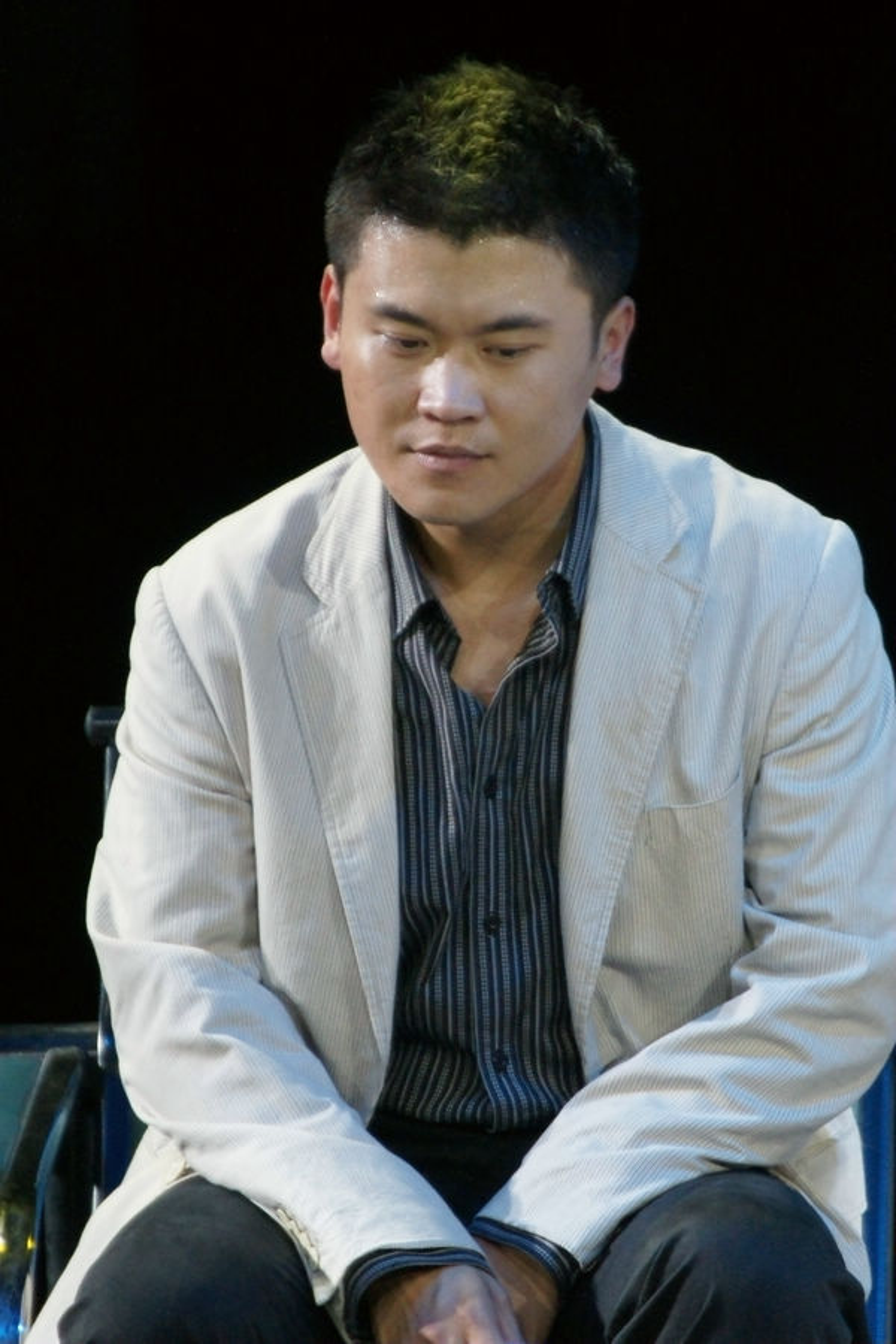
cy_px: 672
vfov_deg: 4.6
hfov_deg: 3.1
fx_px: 16799
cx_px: 448
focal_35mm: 450
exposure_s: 1/160
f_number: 5.6
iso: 1600
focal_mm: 300
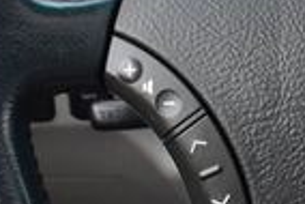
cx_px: 483
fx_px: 1832
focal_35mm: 216
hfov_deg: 9.2
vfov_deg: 6.4
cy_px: 60
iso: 400
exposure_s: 1/40
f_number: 7.1
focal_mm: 32
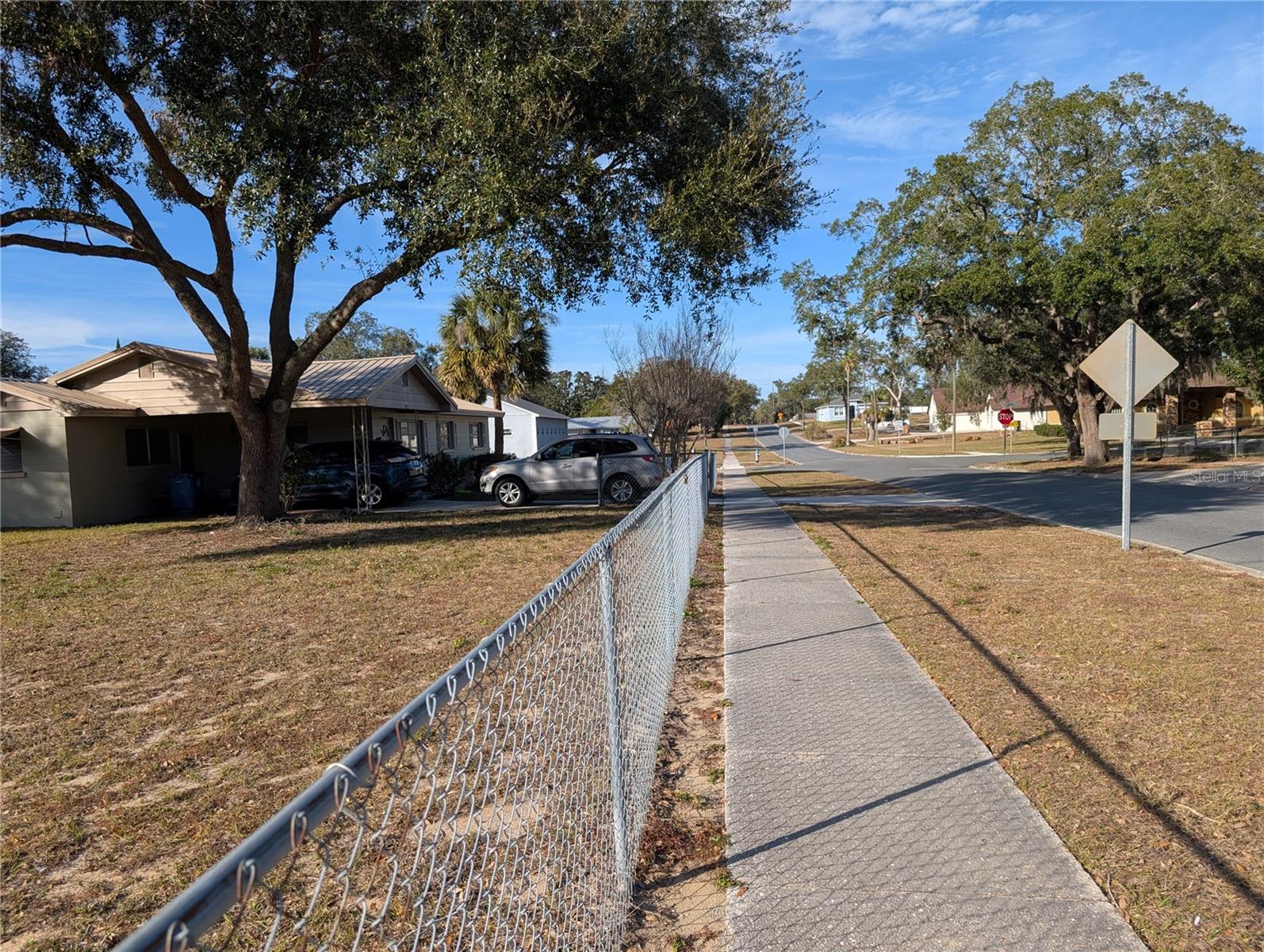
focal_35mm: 24
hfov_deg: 71.5
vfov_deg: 56.9
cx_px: 632
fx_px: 878
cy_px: 476
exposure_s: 1/1045
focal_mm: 6.9
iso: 22
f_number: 1.68
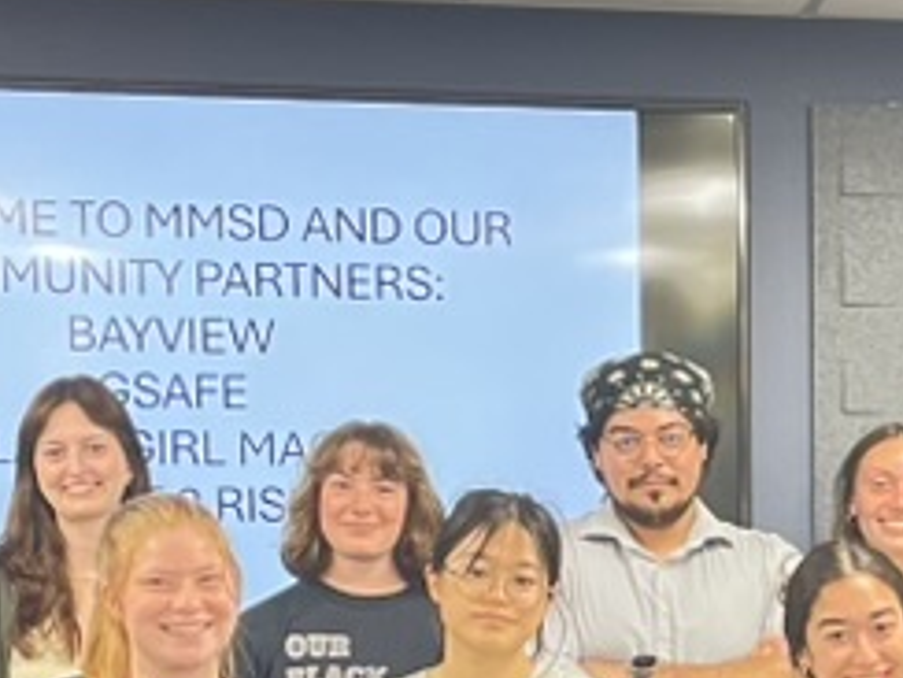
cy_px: 730
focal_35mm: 109
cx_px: 988
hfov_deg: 17.4
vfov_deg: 13.3
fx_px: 2843
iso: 400
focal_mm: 4.2
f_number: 1.6
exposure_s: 1/40
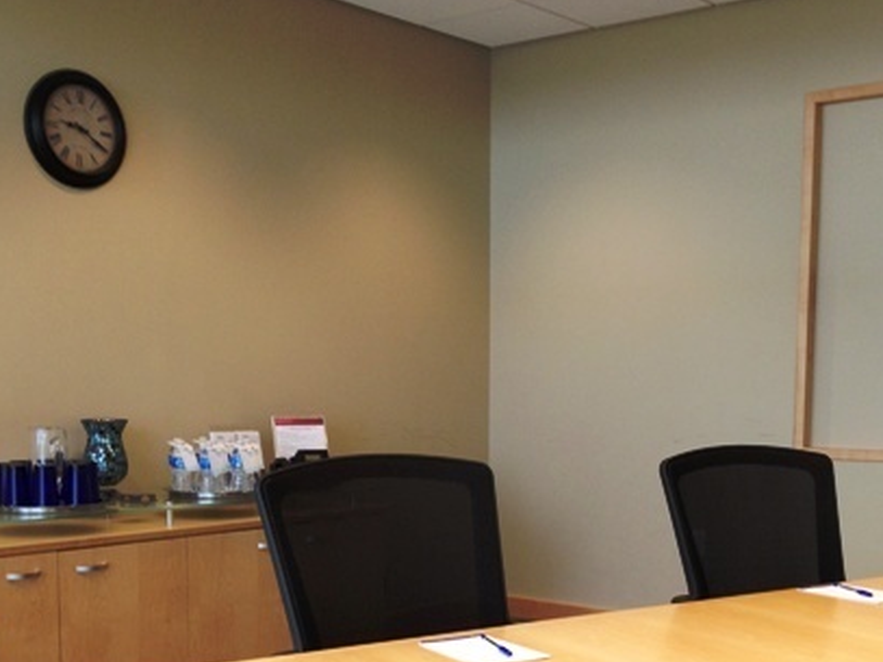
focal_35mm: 55
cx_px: 501
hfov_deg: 34.9
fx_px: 1403
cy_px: 510
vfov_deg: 26.2
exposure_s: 1/24
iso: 64
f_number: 2.4
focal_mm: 4.28
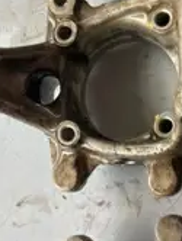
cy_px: 229
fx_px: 524
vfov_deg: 25.0
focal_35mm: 75
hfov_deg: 19.5
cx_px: 137
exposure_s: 1/221
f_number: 1.5
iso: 40
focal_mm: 5.7
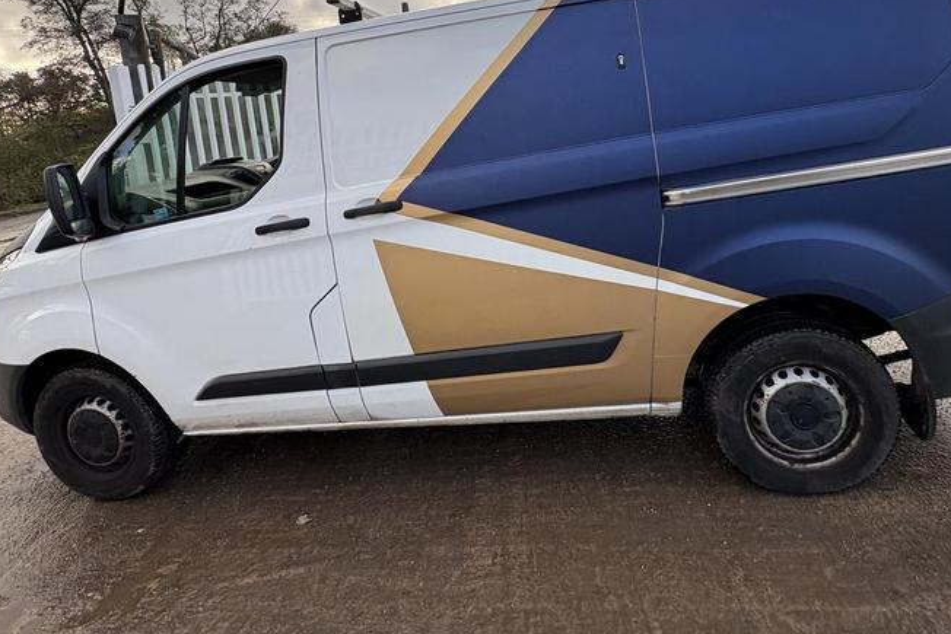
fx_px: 528
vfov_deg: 59.5
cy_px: 179
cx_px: 522
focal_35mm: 20
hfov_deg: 83.7
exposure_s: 1/407
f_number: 2.2
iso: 50
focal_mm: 2.22
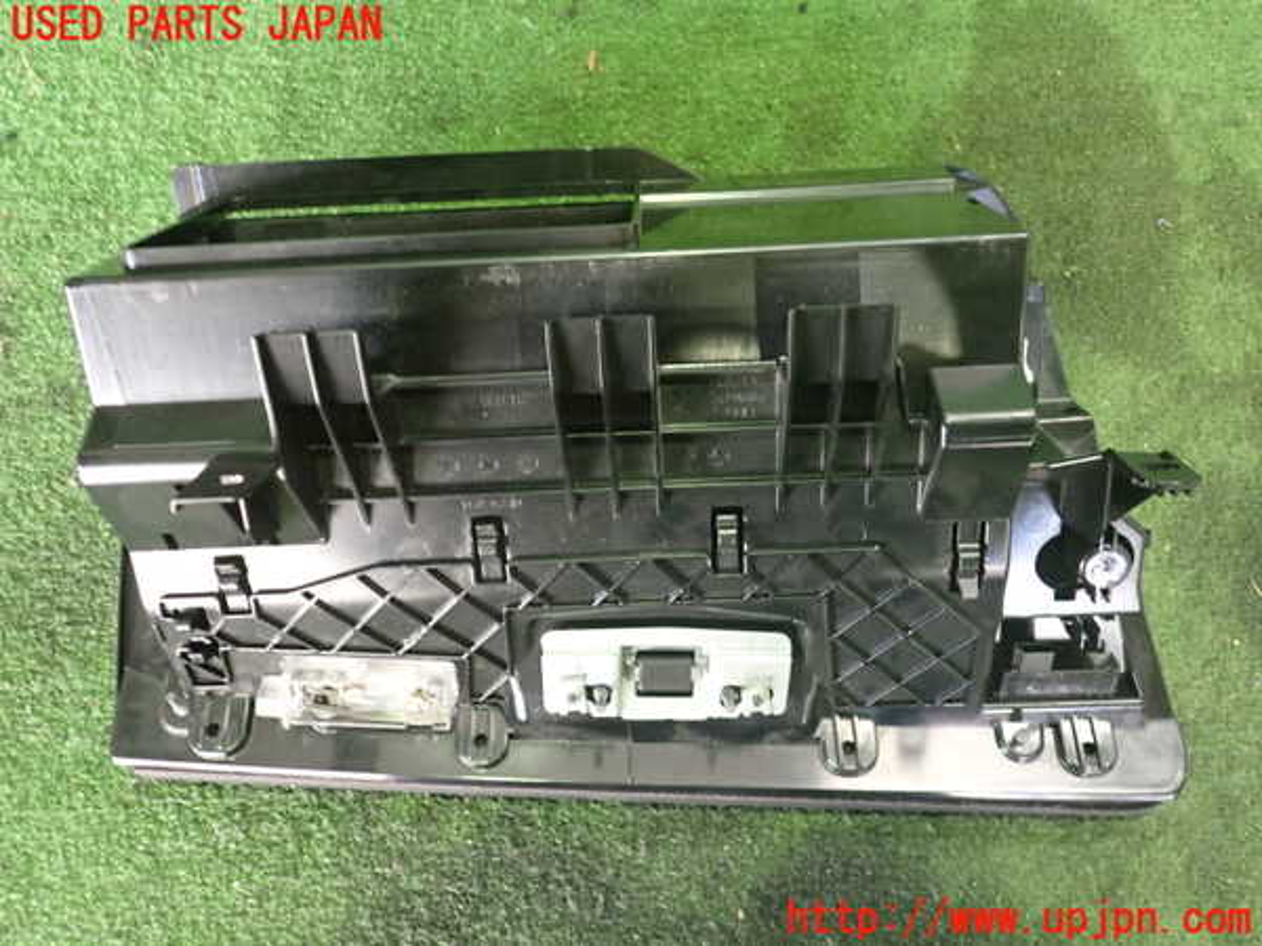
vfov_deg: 46.8
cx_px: 631
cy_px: 473
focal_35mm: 30
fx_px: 1094
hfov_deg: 60.0
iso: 800
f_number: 2.3
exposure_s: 1/30
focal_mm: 5.4
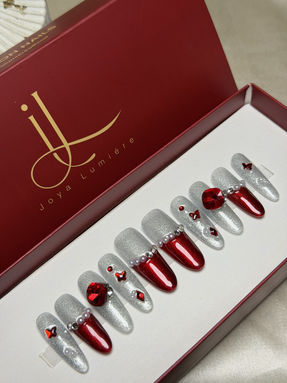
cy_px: 192
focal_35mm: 48
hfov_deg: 30.3
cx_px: 144
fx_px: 531
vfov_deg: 39.7
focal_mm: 6.76
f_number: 1.78
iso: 50
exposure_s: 1/50
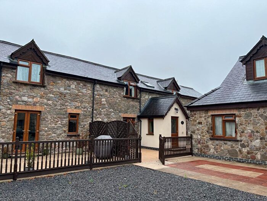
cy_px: 100
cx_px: 134
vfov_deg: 53.1
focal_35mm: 26
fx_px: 201
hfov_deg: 67.3
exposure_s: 1/684
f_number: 1.6
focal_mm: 5.1
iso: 50
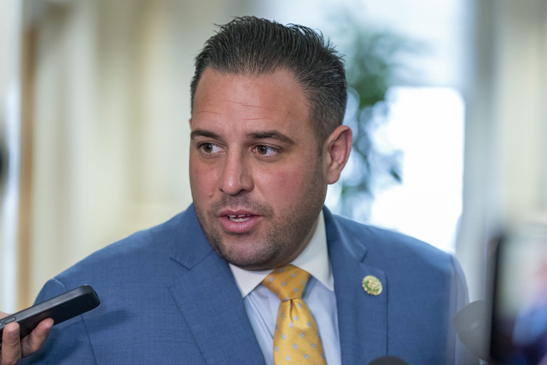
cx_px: 274
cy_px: 182
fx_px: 1565
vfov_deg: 13.3
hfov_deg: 19.8
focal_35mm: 103
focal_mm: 103
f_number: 2.8
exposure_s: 1/250
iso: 6400
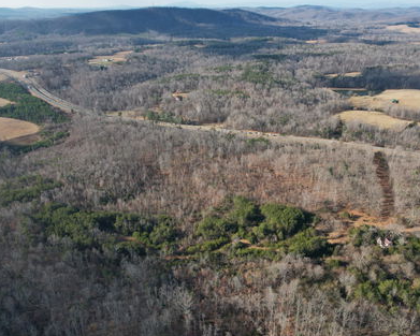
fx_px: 336
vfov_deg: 53.2
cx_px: 234
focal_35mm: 27
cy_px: 160
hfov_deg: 63.9
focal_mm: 8.38
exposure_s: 1/350
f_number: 2.8
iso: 200
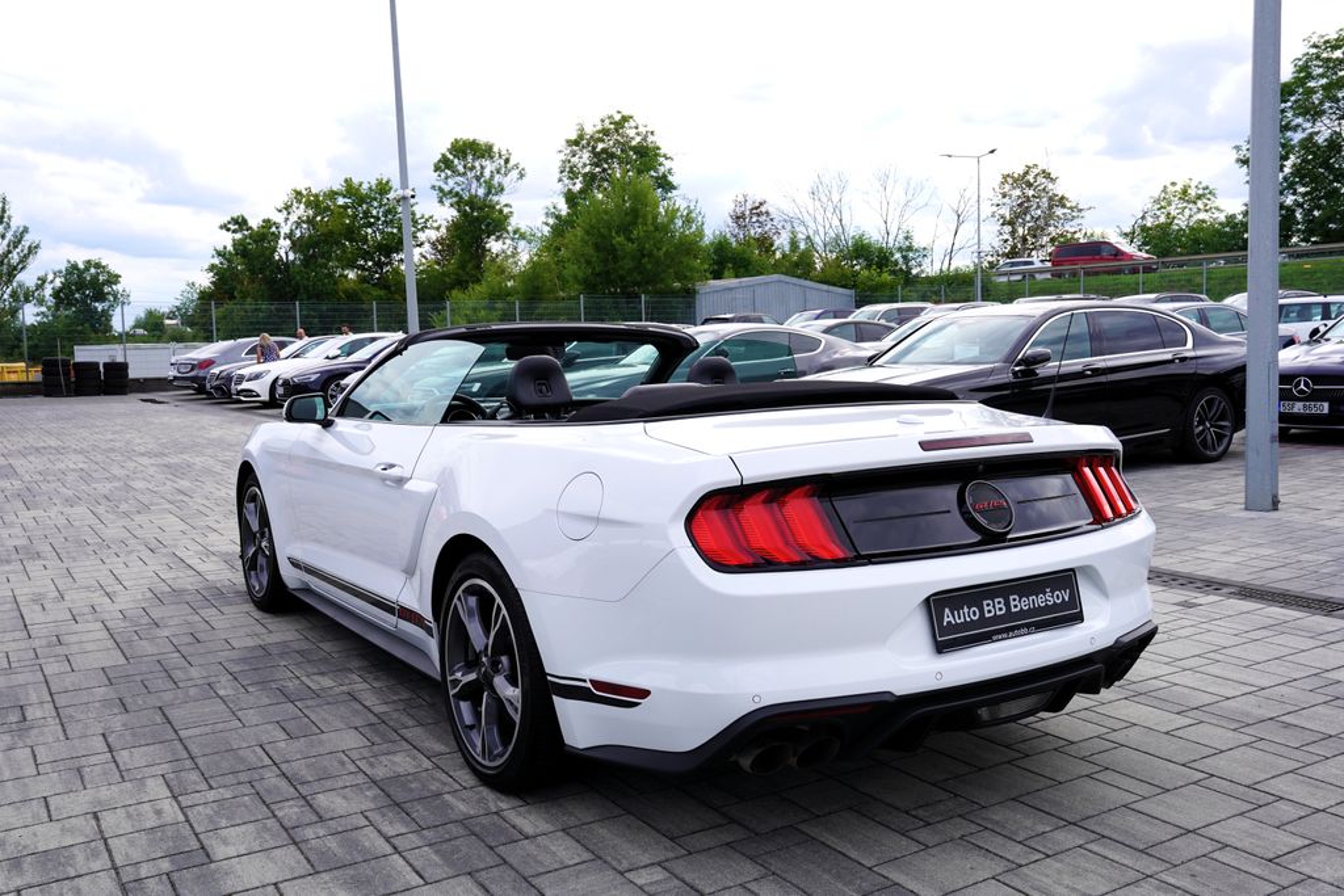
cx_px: 672
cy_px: 448
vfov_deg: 41.1
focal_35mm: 32
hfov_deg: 58.7
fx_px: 1195
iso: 100
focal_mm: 32
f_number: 9
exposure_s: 1/125
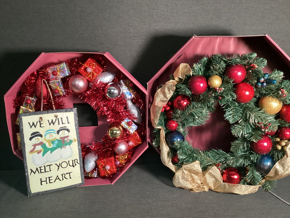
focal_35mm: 31
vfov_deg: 45.4
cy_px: 109
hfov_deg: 58.3
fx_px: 260
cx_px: 145
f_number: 2.4
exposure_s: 1/40
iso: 400
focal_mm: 3.3
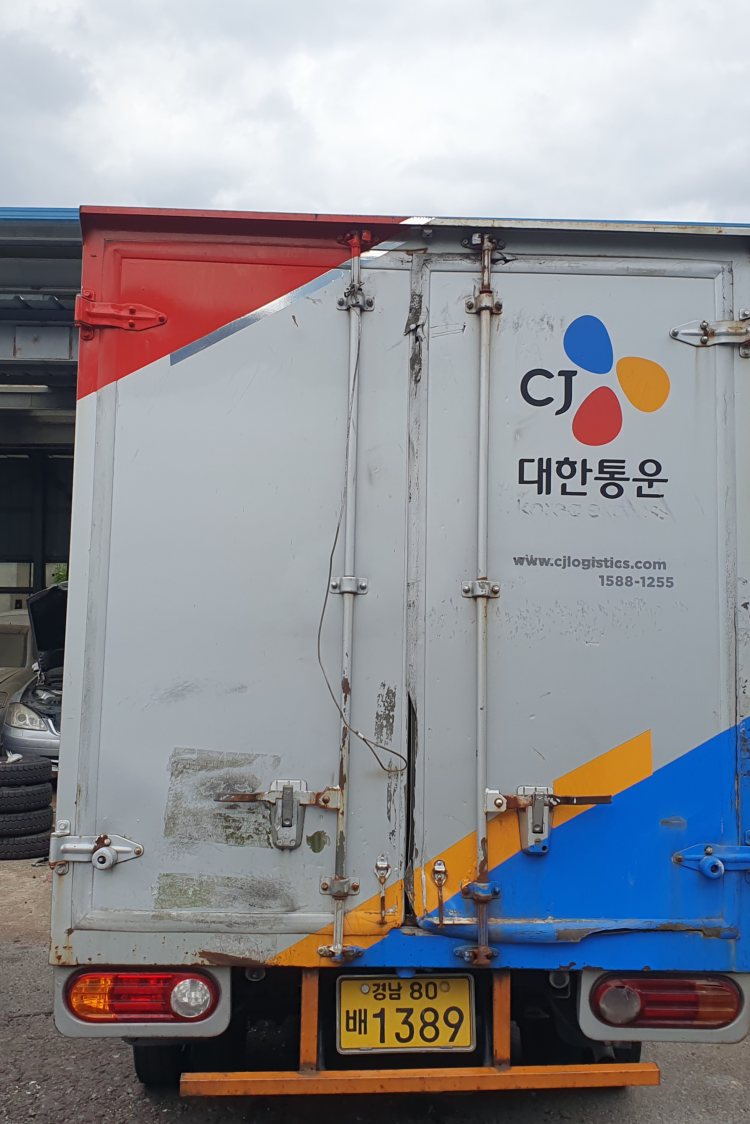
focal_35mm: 37
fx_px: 1156
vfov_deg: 51.9
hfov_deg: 35.9
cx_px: 389
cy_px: 559
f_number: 2.4
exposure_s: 1/734
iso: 50
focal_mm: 4.32
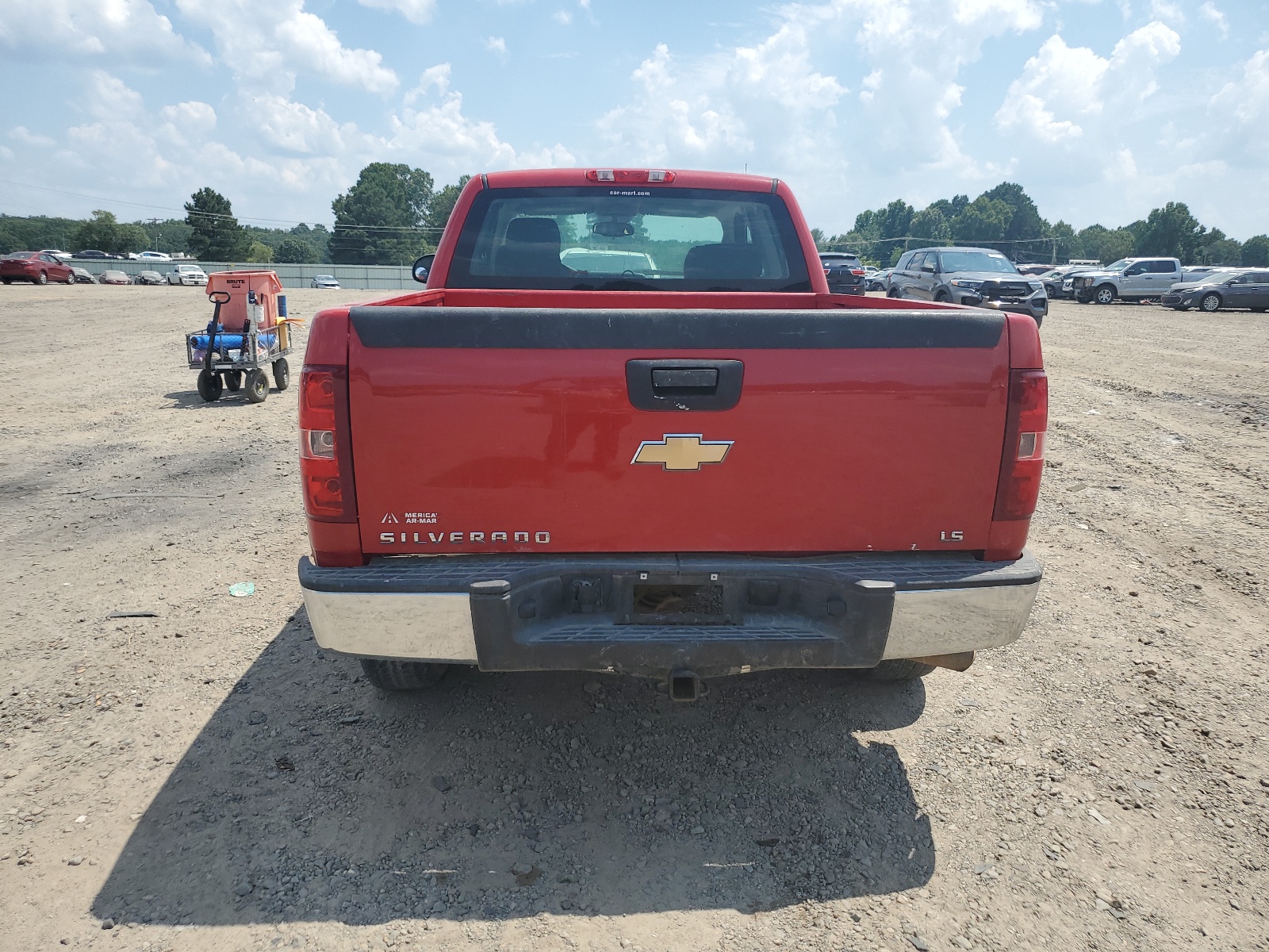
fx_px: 953
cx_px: 634
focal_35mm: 26
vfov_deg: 53.1
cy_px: 476
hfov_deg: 67.3
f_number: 1.5
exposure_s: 1/3333
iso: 50
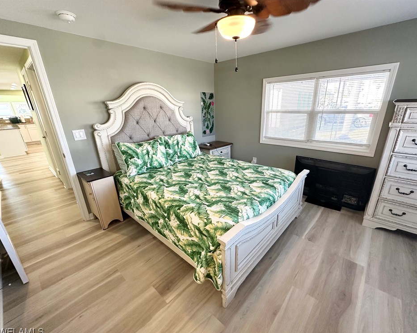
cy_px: 171
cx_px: 218
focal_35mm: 15
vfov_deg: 84.0
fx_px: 185
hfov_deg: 96.7
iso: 250
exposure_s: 1/120
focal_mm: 2.22
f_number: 2.2
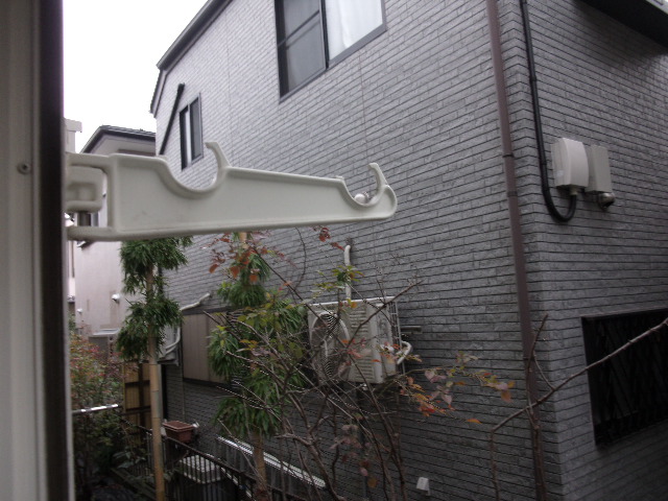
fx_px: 540
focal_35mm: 28
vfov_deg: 49.7
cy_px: 250
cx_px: 334
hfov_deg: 63.4
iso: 65
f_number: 3.9
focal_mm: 5.1
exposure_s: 1/34
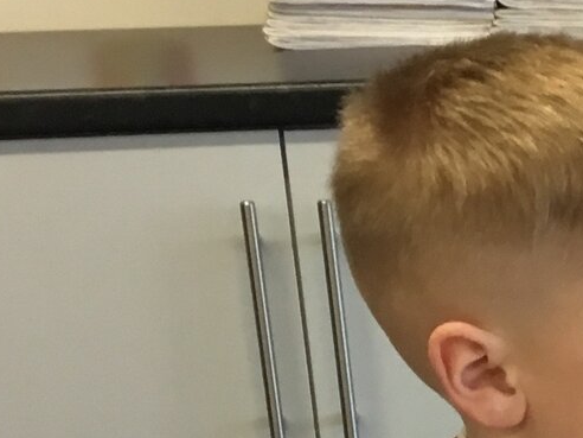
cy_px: 497
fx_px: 2173
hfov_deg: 13.4
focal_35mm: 129
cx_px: 1108
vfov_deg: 11.3
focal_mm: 3.3
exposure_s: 1/33
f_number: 2.4
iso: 80
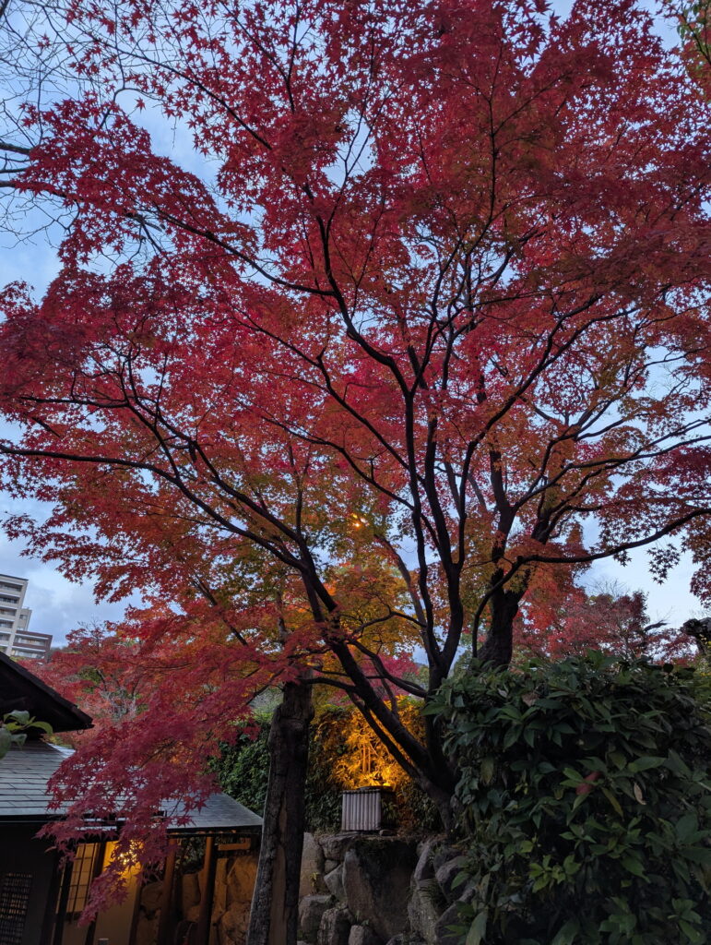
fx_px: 656
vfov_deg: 71.5
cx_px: 356
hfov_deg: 56.9
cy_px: 472
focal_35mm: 24
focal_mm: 6.81
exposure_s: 1/40
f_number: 1.85
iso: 48
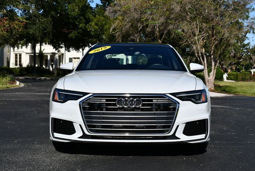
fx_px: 454
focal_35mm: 64
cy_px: 86
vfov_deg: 21.3
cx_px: 128
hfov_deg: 31.4
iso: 100
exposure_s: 1/400
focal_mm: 32
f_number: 10
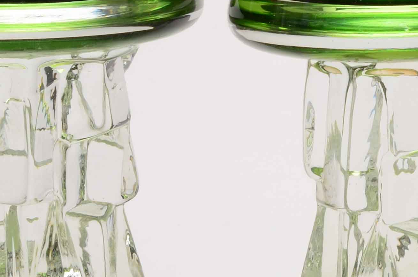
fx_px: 2225
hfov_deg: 10.4
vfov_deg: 7.1
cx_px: 593
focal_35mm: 192
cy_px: -29
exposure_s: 1/160
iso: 100
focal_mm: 34
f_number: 25
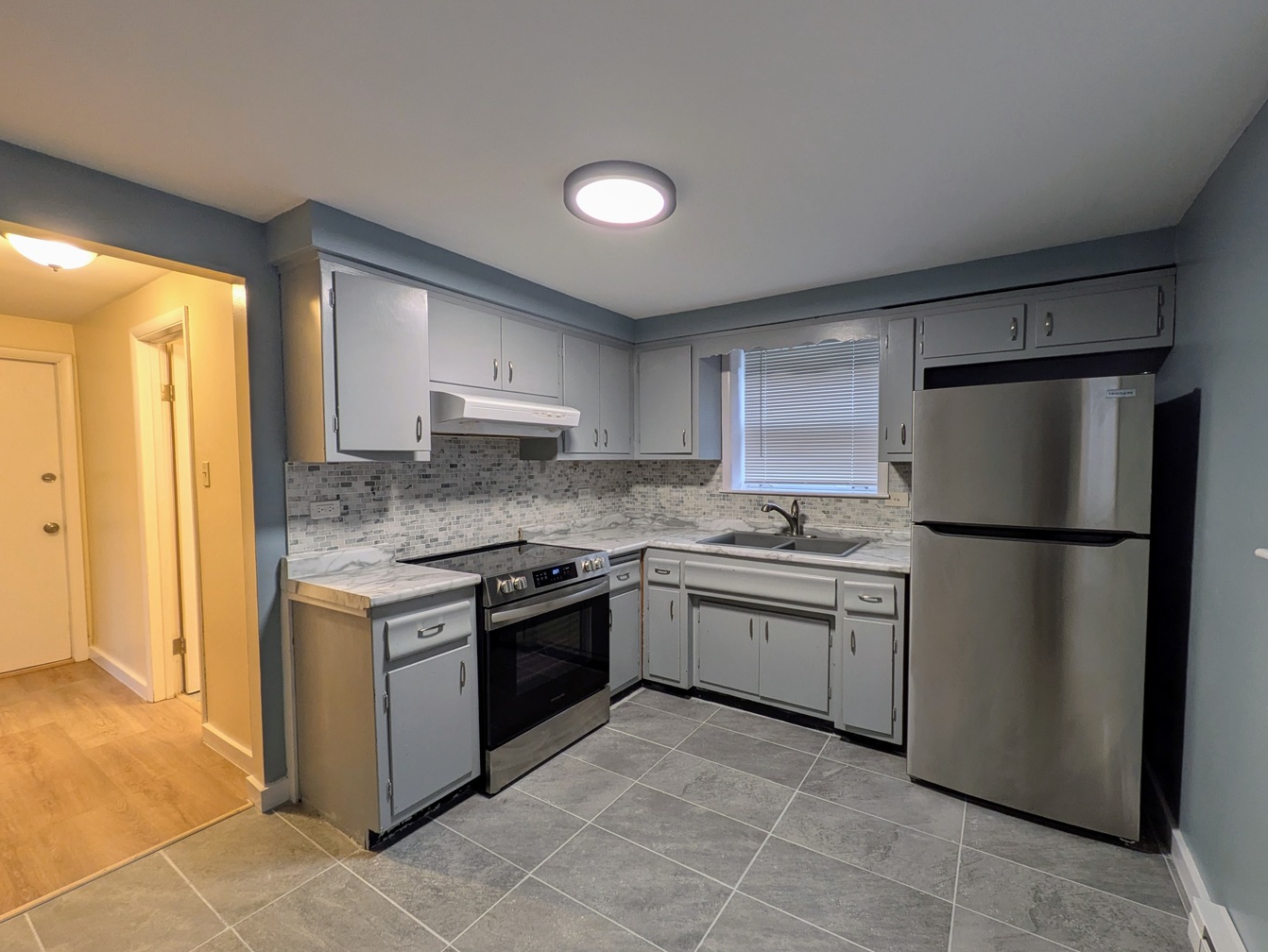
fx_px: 550
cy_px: 484
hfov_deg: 98.0
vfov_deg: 81.8
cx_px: 676
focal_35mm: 15
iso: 55
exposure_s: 1/40
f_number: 2.2
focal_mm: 1.83
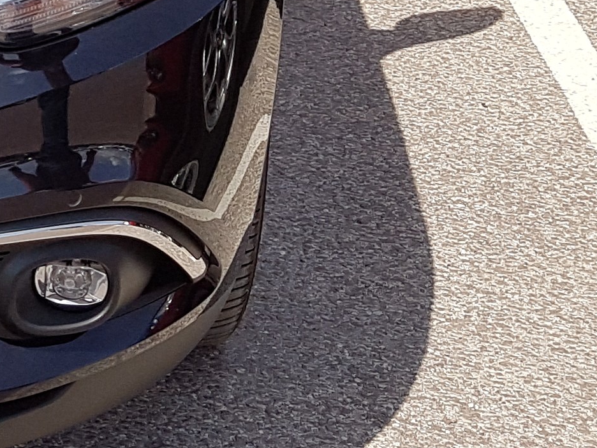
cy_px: -75
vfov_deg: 12.9
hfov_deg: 14.9
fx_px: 1932
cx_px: -537
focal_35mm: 112
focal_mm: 4.2
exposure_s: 1/1856
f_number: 1.7
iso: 40
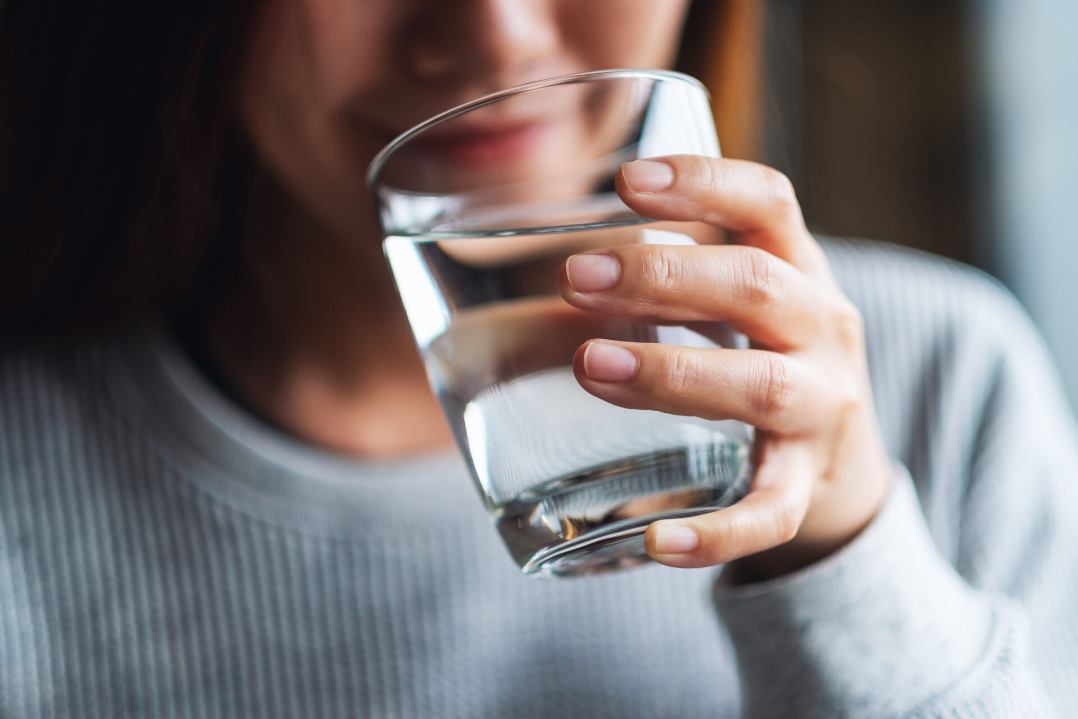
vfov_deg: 16.3
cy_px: 360
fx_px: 2515
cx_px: 539
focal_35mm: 84
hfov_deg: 24.2
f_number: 1.2
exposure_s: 1/950
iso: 200
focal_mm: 56
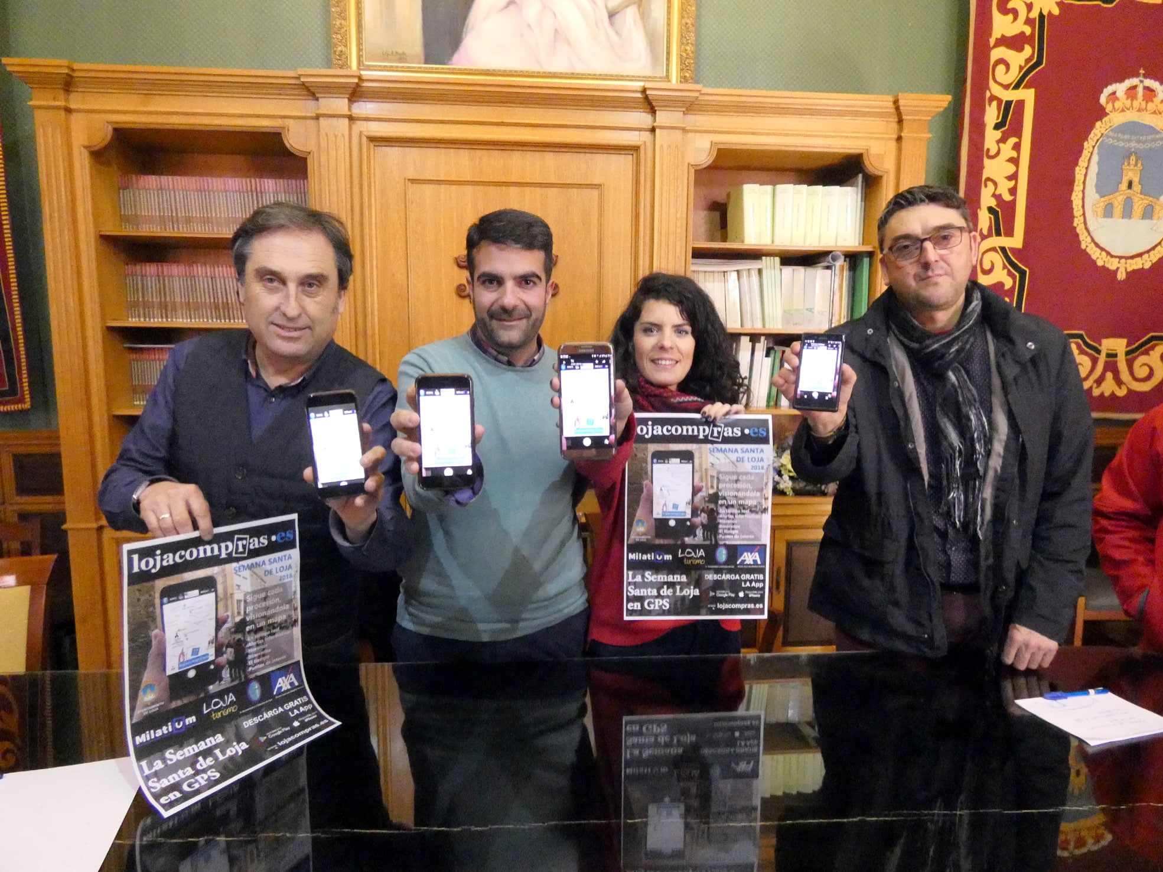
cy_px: 436
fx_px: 672
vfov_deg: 66.0
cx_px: 582
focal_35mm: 20
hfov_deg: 81.8
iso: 1250
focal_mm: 3.6
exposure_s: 1/60
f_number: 2.8
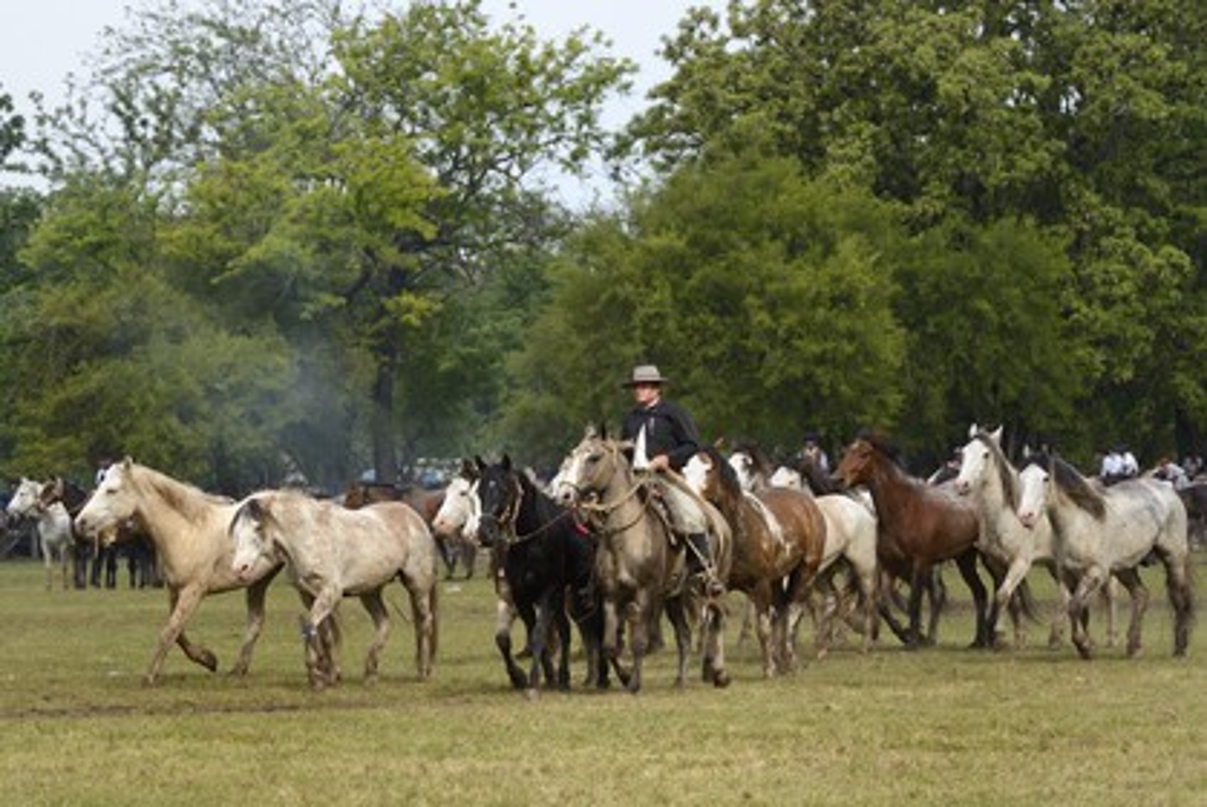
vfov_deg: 6.9
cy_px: 404
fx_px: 6710
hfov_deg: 10.3
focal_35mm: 200
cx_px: 604
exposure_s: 1/160
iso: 400
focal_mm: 200
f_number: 13
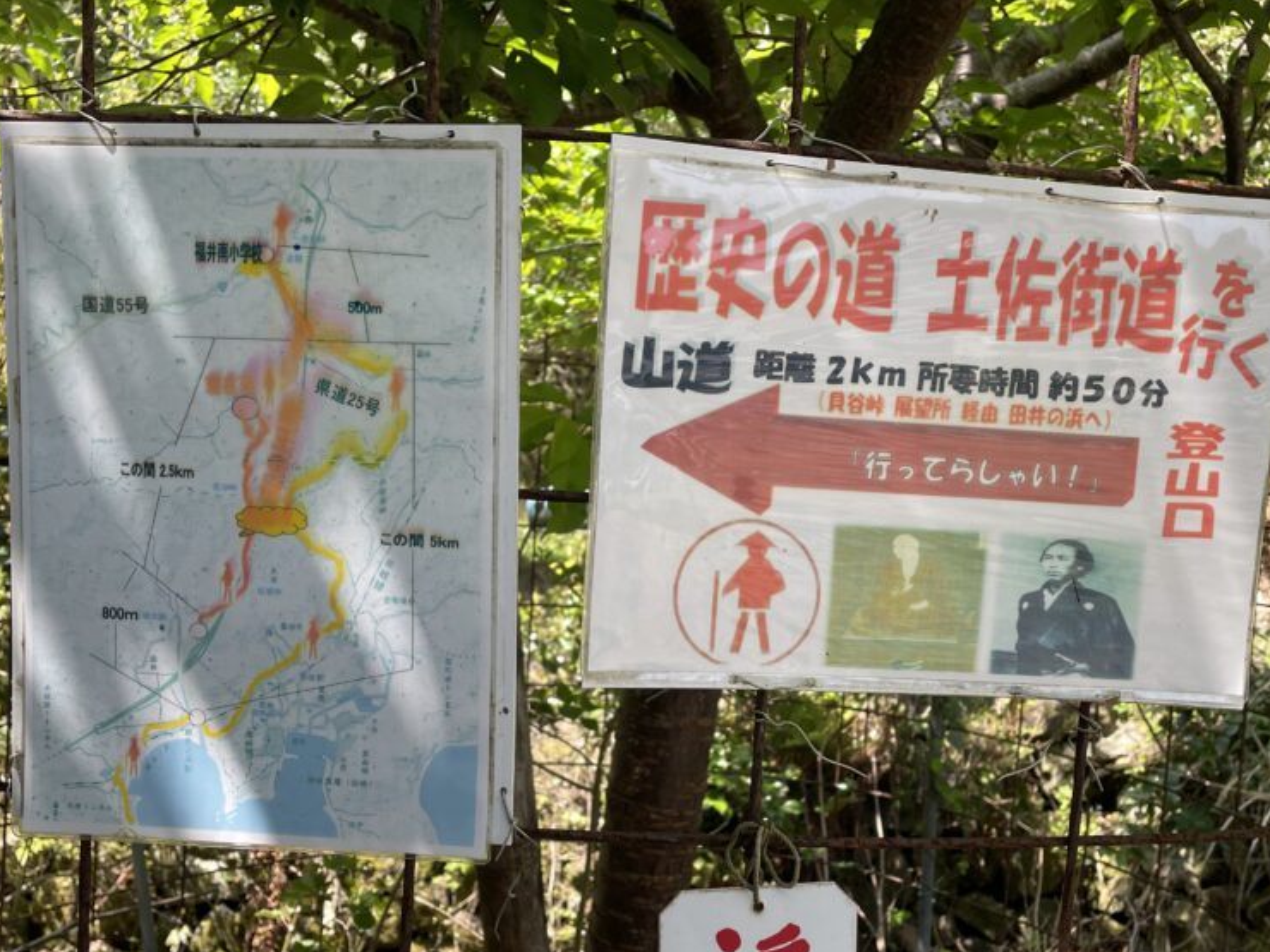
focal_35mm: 36
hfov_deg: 51.3
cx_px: 680
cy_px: 575
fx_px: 1321
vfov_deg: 39.5
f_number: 1.6
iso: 32
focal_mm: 4.2
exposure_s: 1/703
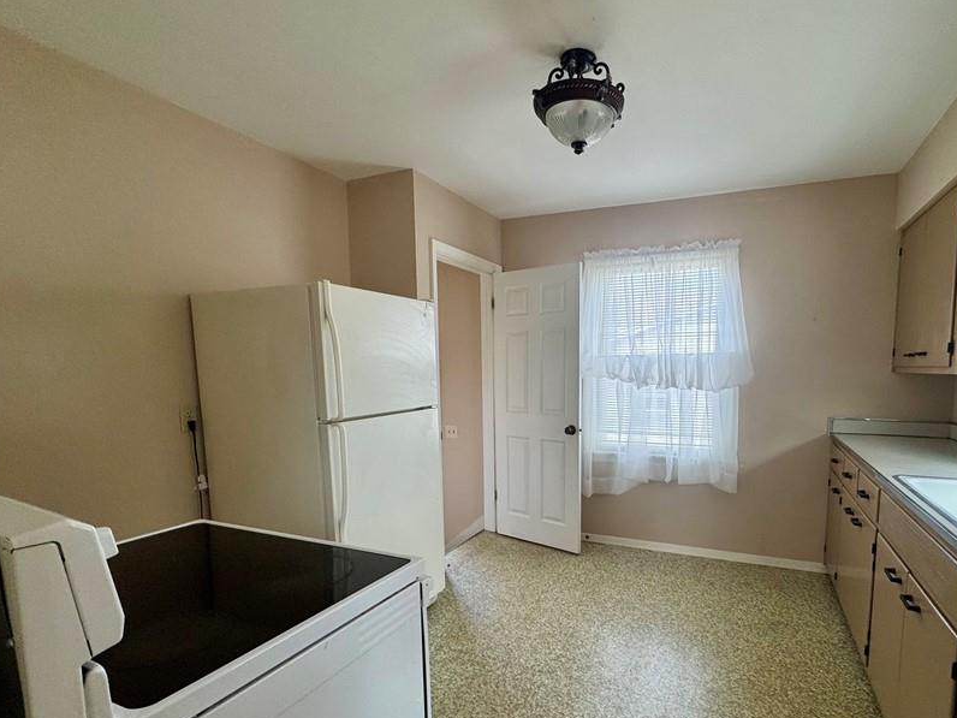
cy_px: 417
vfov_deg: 71.1
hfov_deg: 86.9
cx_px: 564
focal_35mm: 18
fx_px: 498
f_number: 2.2
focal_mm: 2.22
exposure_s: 1/99
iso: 125
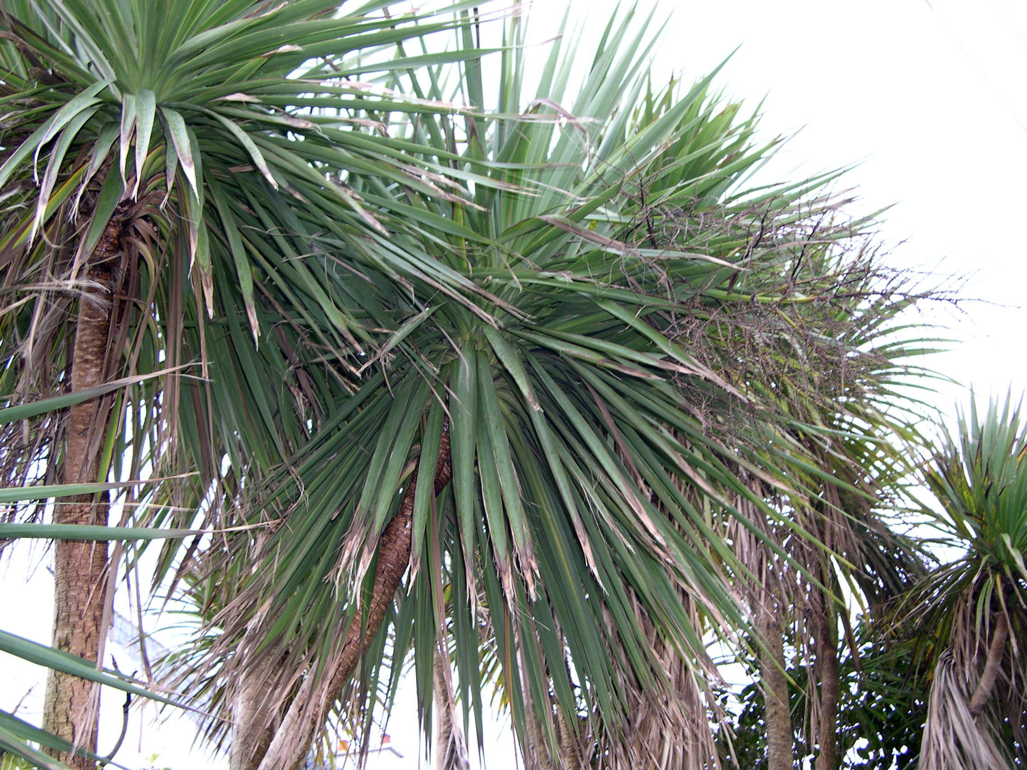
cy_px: 385
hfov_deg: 49.0
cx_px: 514
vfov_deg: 37.7
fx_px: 1127
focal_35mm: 38
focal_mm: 8
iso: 100
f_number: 2.8
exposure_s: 1/30
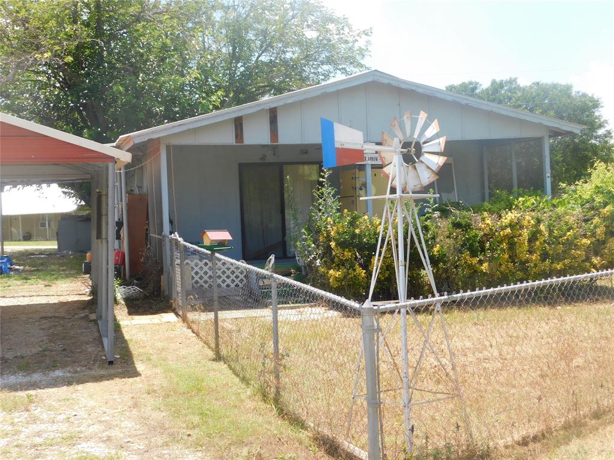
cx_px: 307
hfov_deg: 42.1
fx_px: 798
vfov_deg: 32.2
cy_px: 230
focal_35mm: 45
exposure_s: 1/400
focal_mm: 8
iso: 125
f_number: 3.7
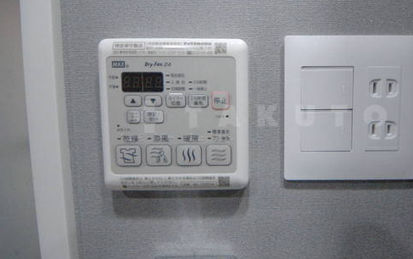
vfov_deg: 71.1
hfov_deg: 95.6
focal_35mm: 16
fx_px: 180
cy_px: 117
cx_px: 260
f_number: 9
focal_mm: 8
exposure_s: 1/50
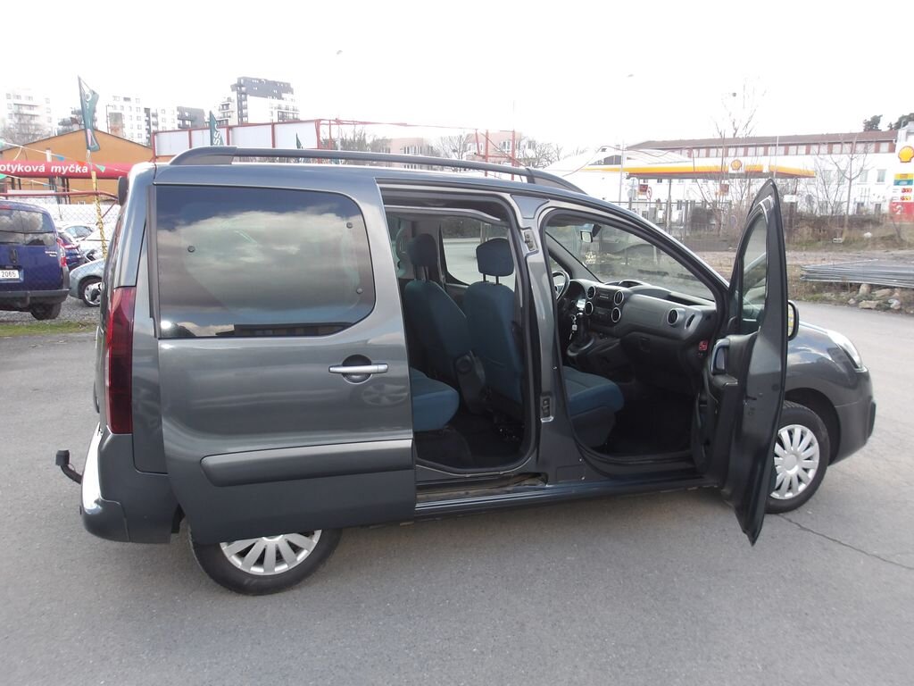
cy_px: 343
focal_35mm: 27
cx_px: 457
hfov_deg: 65.3
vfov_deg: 51.4
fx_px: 713
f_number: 3
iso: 100
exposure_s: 1/173
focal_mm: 4.9
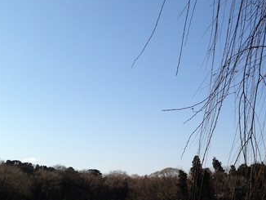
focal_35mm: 59
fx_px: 454
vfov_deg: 24.5
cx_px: 206
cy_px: 159
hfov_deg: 32.0
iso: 64
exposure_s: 1/2123
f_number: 2.4
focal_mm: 4.28
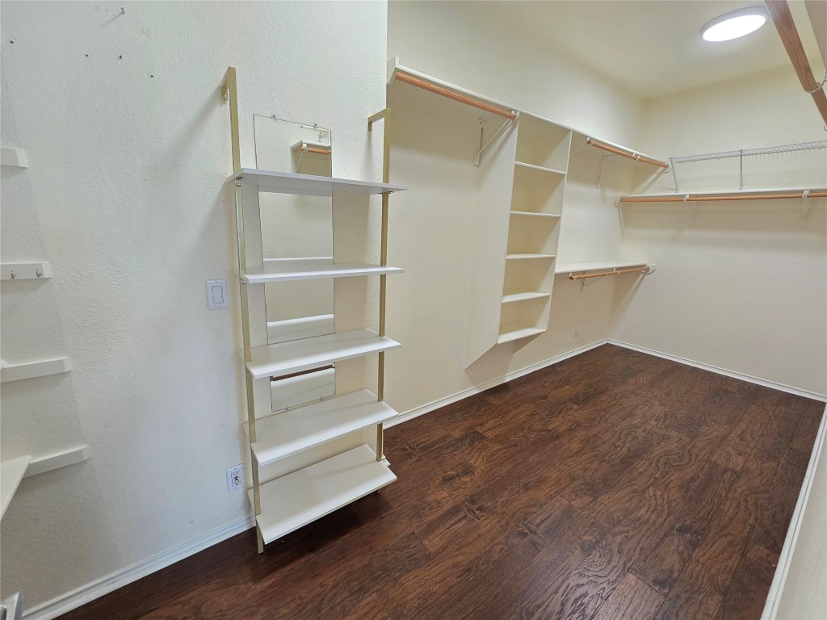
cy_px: 310
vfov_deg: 89.9
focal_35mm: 13
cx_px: 414
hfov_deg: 106.2
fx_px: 311
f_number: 2.2
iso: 200
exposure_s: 1/60
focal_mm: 2.2
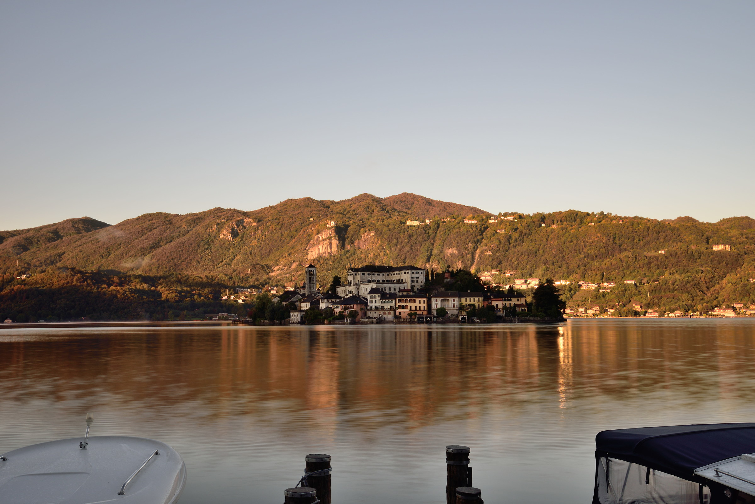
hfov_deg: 54.4
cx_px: 378
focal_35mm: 35
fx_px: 734
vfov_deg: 37.9
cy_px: 252
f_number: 16
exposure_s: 4
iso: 100
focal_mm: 35
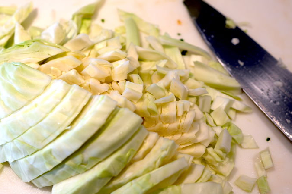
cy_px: 104
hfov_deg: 39.6
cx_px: 137
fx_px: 406
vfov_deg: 27.0
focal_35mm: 50
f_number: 2.8
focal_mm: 30
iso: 125
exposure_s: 1/58
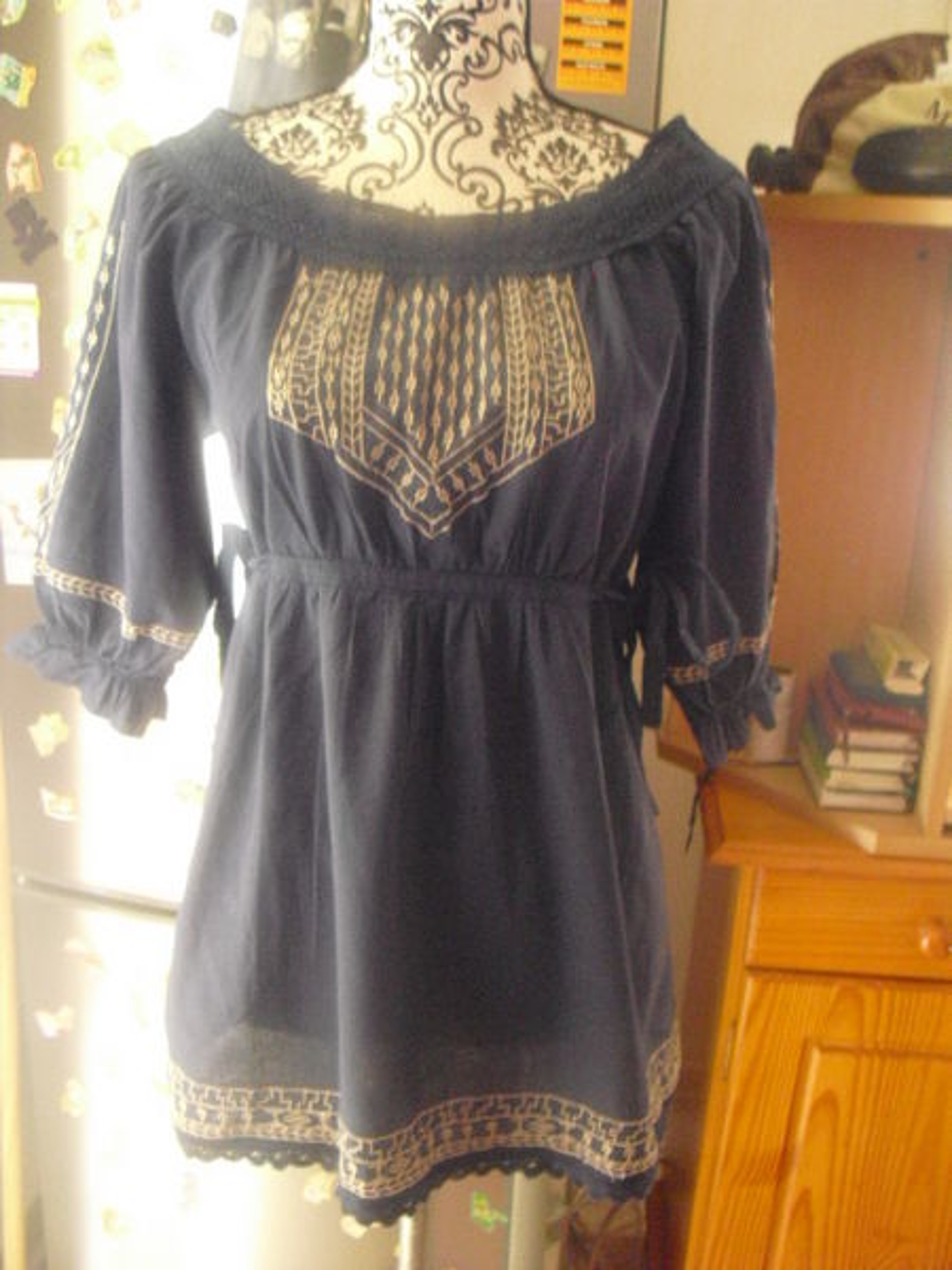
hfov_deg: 39.7
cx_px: 476
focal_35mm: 36
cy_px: 635
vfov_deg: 51.4
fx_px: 1320
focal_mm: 6.3
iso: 800
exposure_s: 1/8
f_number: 3.1
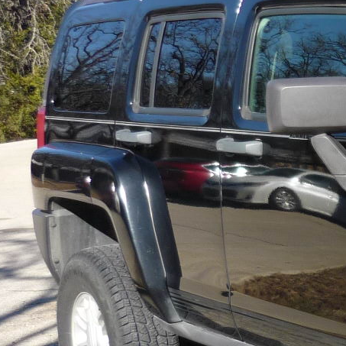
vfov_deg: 16.9
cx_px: 569
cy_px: 230
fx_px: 1165
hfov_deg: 15.2
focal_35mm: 103
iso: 100
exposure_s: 1/640
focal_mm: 5.5
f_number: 2.8
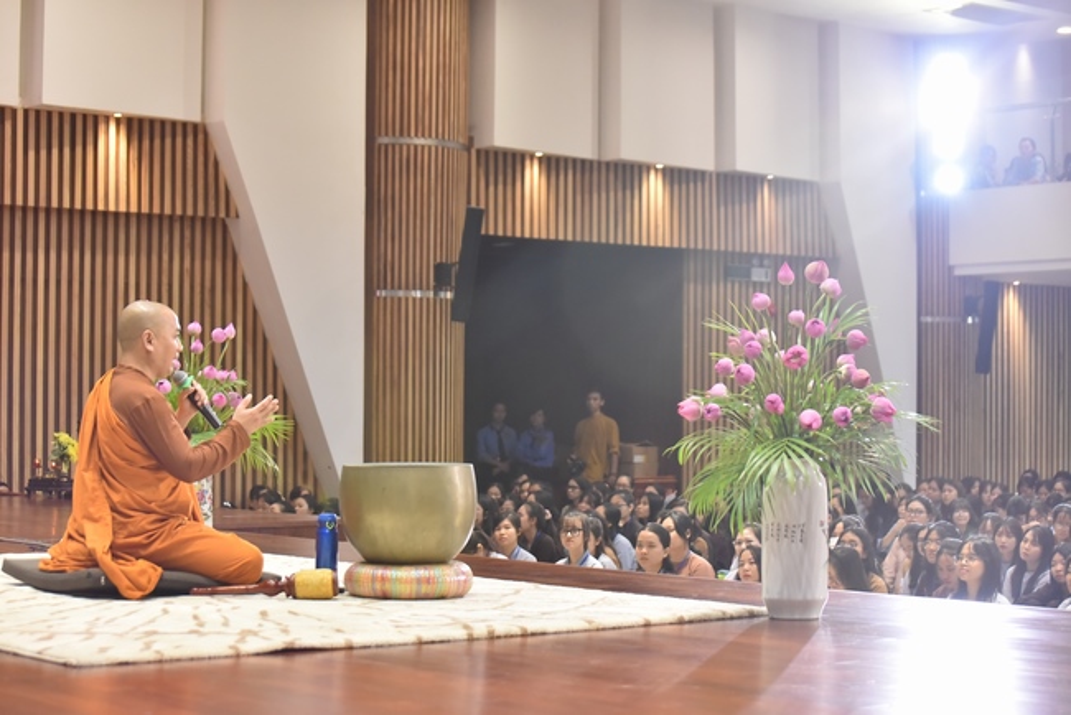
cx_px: 536
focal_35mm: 70
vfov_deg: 19.5
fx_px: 2083
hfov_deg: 28.8
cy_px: 358
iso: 3200
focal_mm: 70
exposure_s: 1/160
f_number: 5
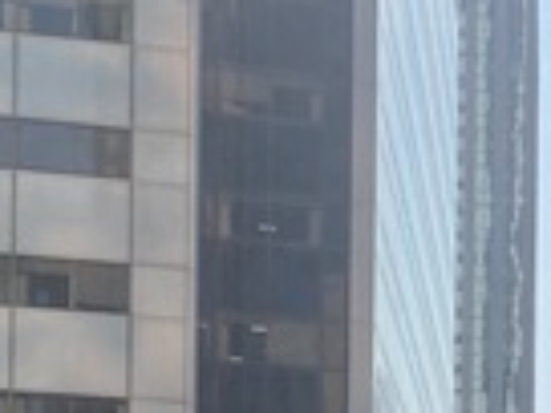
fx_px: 1831
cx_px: 989
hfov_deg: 14.9
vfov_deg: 11.6
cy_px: 814
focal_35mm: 115
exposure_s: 1/3610
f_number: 1.8
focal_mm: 4.25
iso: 32
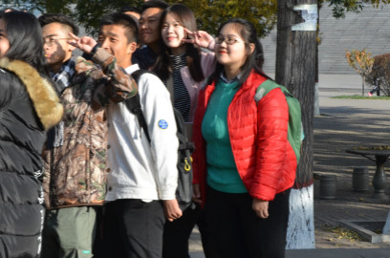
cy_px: 130
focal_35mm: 106
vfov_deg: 12.9
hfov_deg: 19.3
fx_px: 1143
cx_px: 122
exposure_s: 1/320
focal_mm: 45
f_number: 9
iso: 500
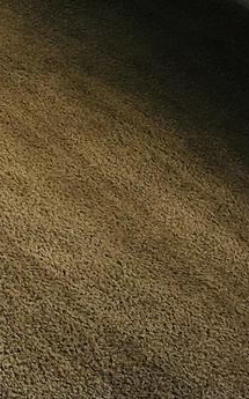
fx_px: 1491
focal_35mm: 137
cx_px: -385
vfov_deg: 14.6
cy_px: -111
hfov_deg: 8.6
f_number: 2.2
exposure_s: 1/40
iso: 25
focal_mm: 4.15
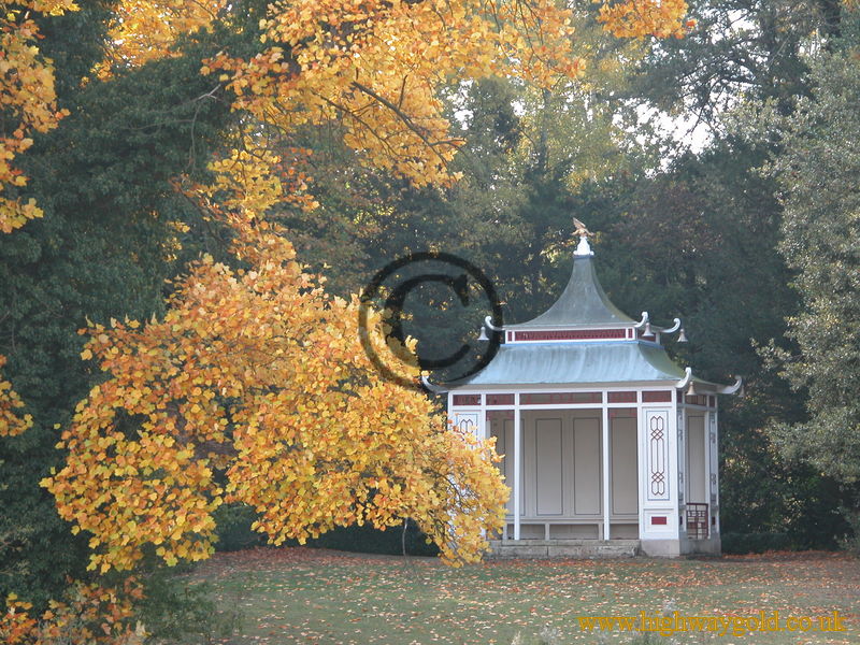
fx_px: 3677
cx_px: 430
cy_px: 322
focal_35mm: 148
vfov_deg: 10.0
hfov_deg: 13.3
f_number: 3.9
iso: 100
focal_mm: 37.7
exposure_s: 1/62.2
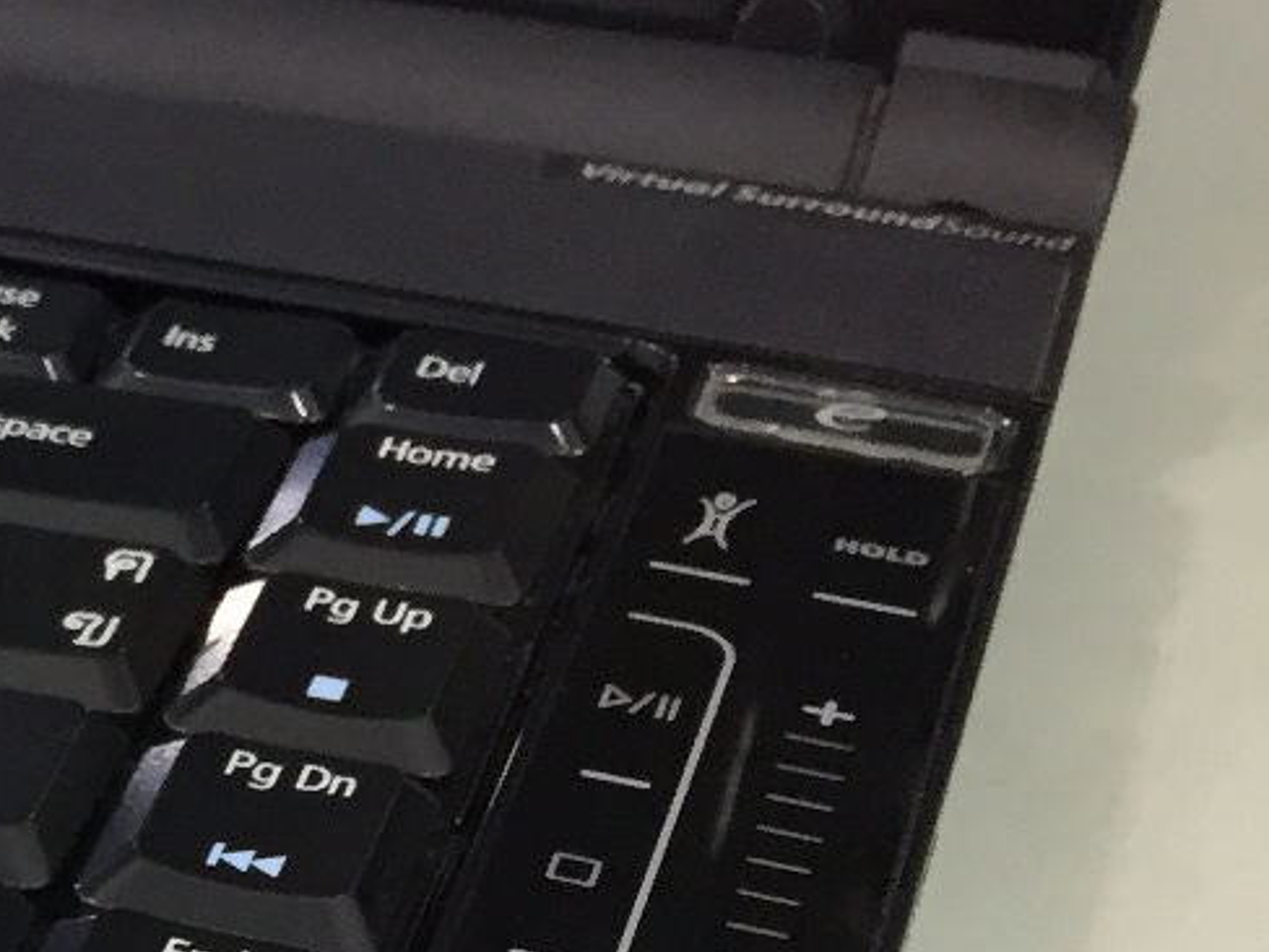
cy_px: 1384
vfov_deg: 14.3
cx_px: -845
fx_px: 3556
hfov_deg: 17.4
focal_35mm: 97
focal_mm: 4.15
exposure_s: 1/33
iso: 100
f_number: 2.2
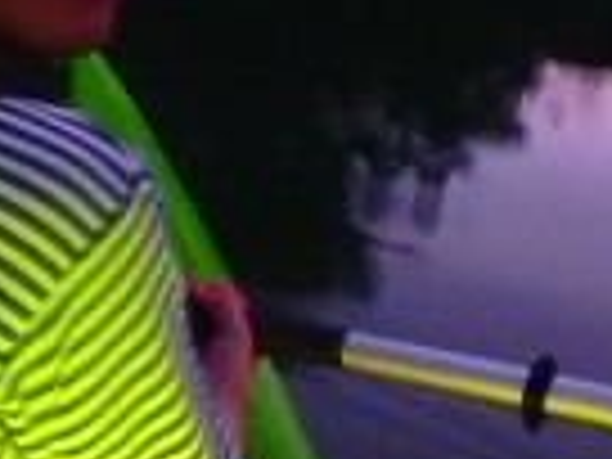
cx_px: -117
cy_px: 2
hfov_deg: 23.3
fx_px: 1361
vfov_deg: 18.6
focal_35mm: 77
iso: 1600
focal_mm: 3.7
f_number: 3.5
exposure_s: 1/2.5
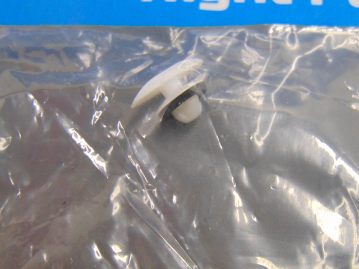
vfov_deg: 24.4
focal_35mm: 60
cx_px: 180
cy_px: 134
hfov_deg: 32.2
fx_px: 622
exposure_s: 1/50
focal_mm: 10.8
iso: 400
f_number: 3.6
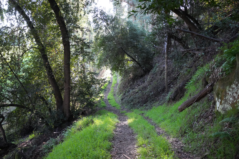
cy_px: 80
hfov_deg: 65.5
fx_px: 186
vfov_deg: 46.4
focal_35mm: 28
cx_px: 120
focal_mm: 28
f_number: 4
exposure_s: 1/500
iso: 5000
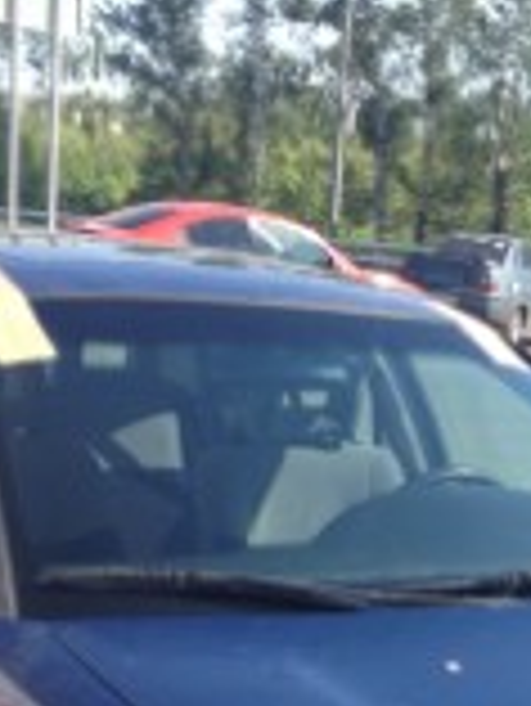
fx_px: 1818
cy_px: 670
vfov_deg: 21.4
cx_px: 536
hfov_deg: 16.3
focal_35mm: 89
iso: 50
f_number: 2.4
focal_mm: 4.28
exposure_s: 1/642
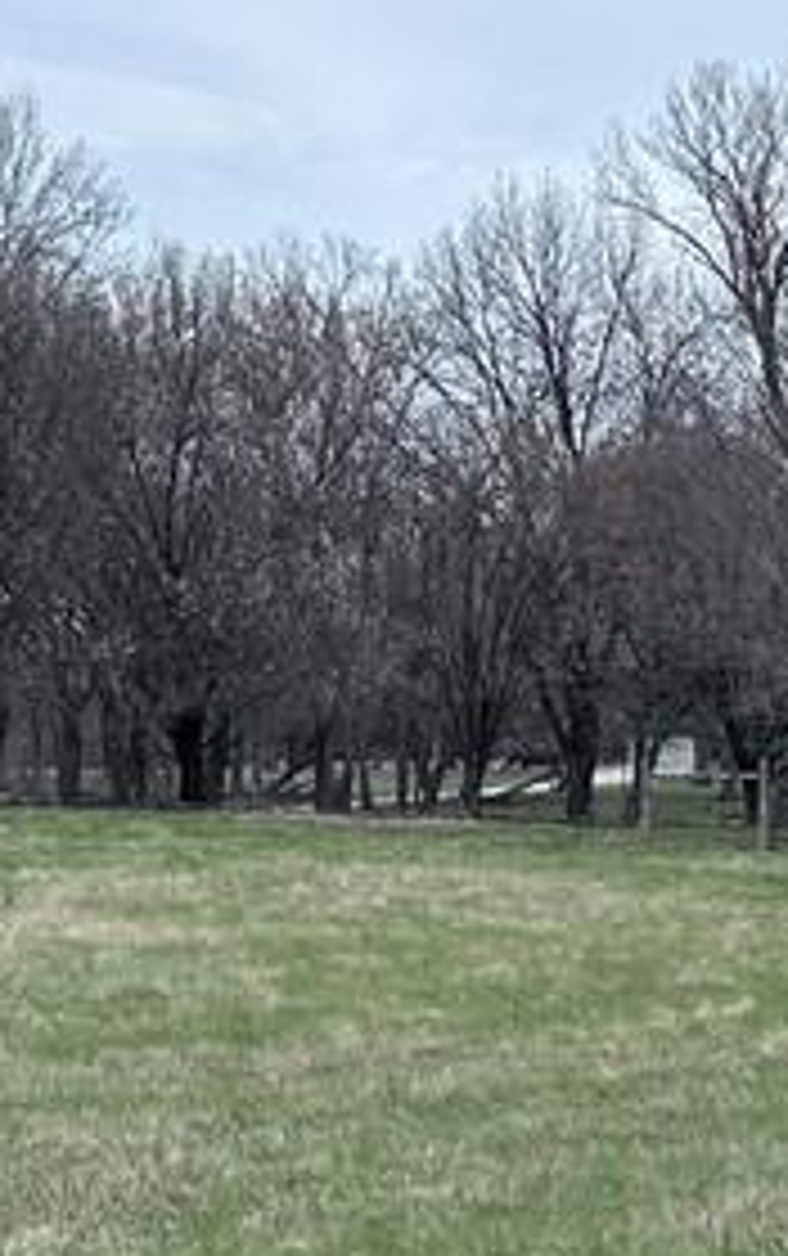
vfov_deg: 20.6
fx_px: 3462
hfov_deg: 13.0
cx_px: 459
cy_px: 635
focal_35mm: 101
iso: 50
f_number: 1.5
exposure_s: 1/5076
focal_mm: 5.7
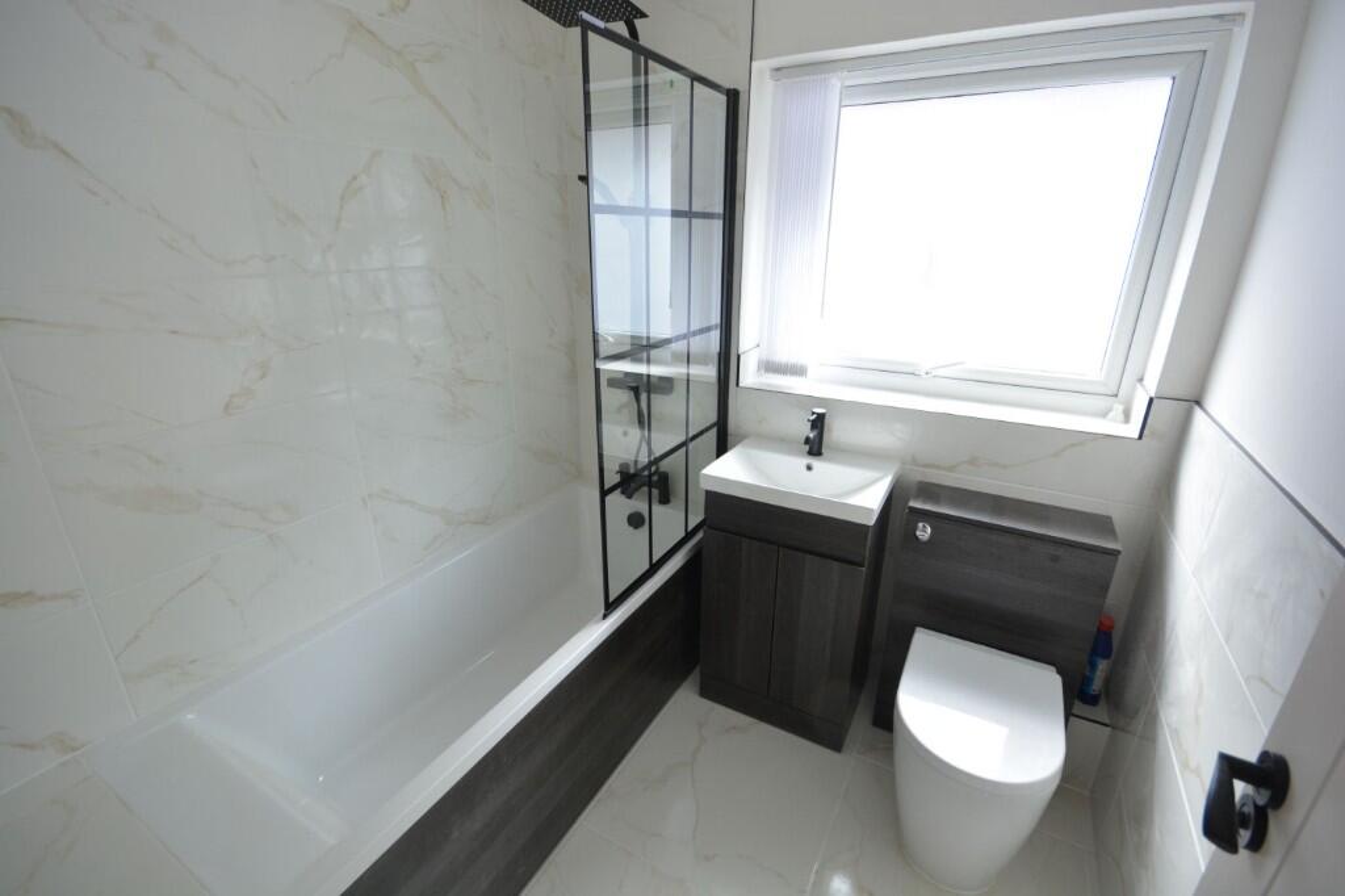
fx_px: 560
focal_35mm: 15
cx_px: 672
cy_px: 448
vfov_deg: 77.3
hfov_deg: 100.4
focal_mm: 10
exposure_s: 1/13
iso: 400
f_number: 8
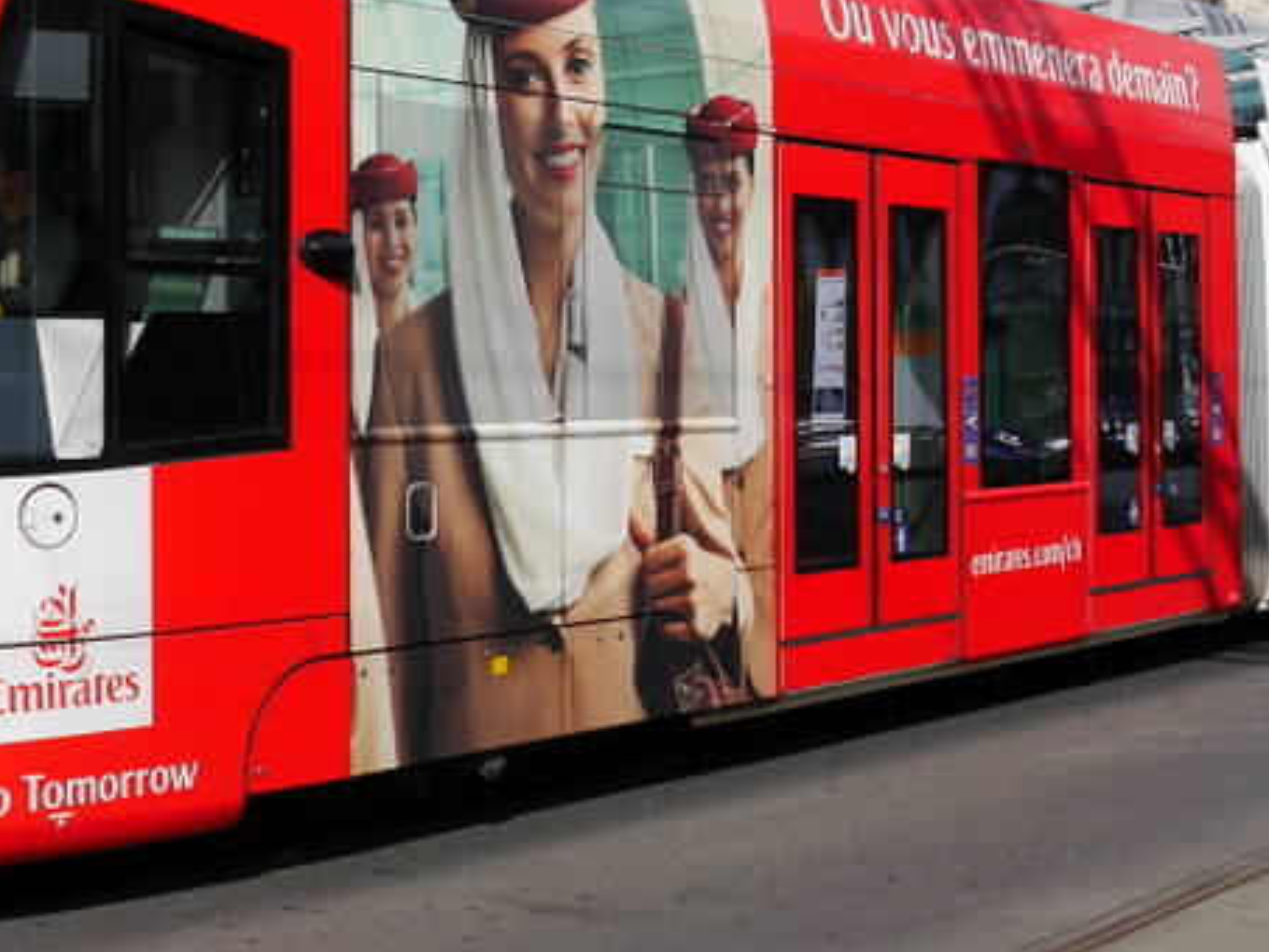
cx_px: 591
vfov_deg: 21.5
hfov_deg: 28.5
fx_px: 2493
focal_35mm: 68
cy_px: 295
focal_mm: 14
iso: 160
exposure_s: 1/400
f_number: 8
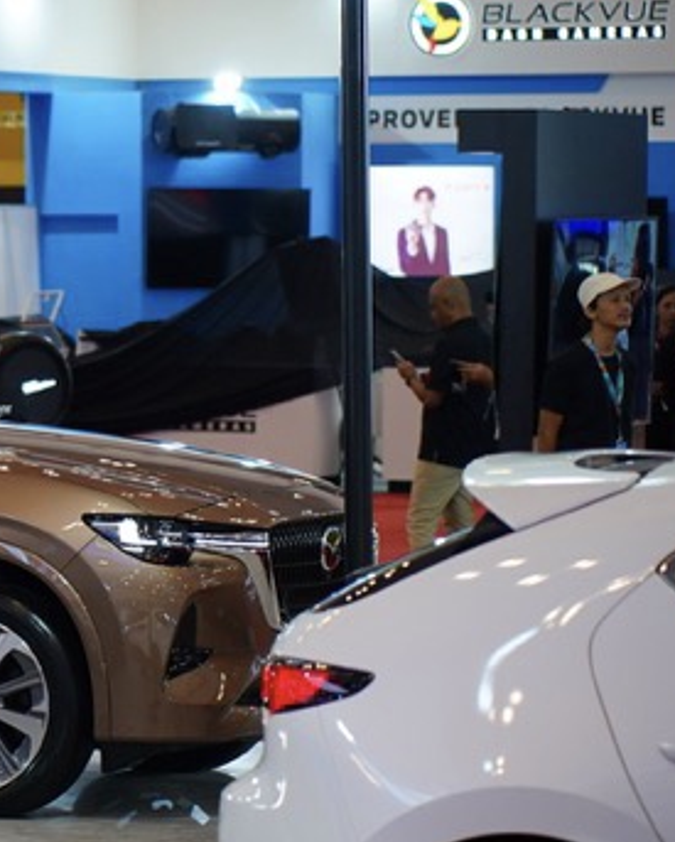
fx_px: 5112
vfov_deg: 9.4
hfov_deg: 7.4
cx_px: -344
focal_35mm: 205
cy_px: 384
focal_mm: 75
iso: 640
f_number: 2.8
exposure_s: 1/250
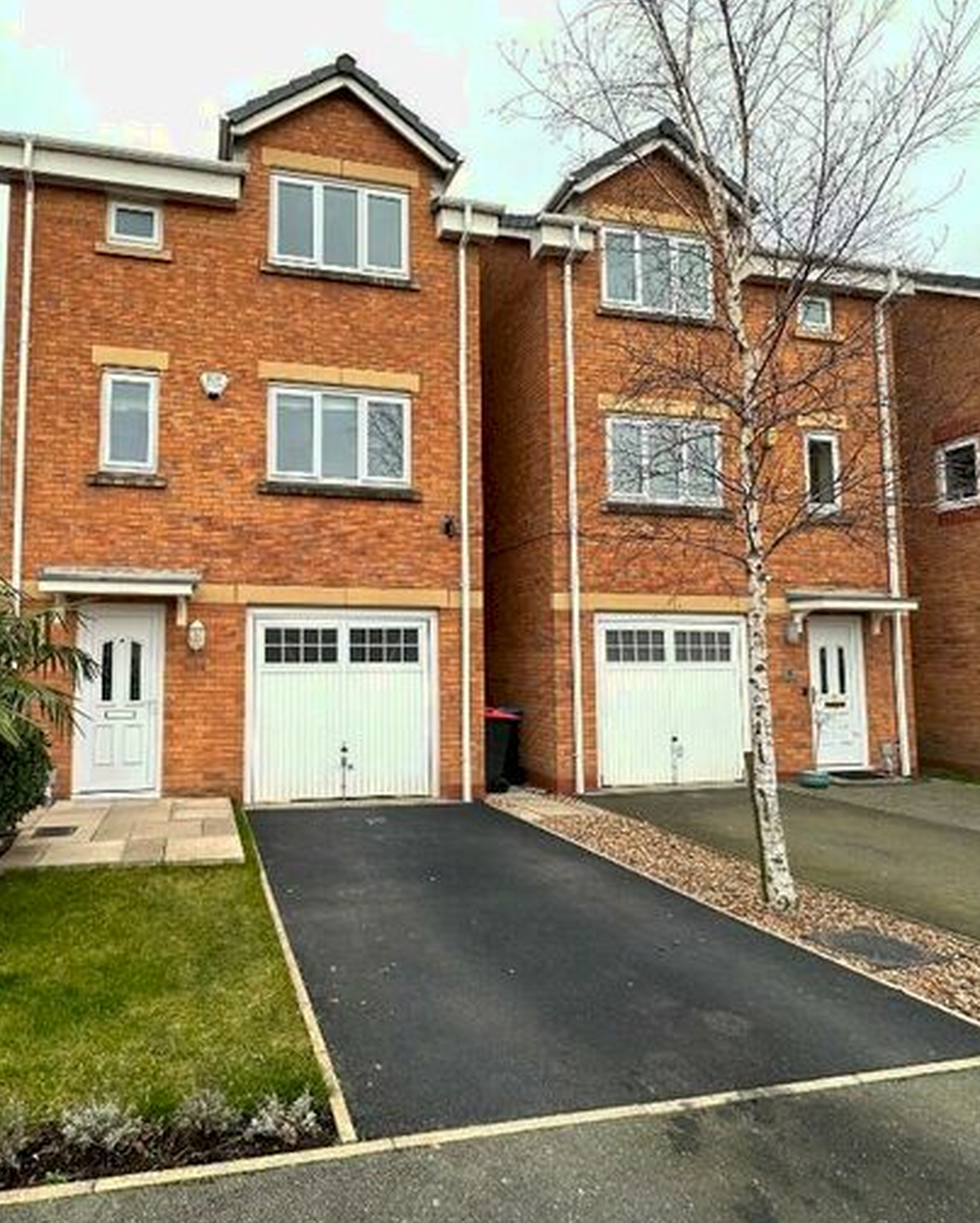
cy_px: 609
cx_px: 338
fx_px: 688
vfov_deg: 83.3
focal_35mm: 19
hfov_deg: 69.2
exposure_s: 1/177
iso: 40
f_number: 2.2
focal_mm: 2.22
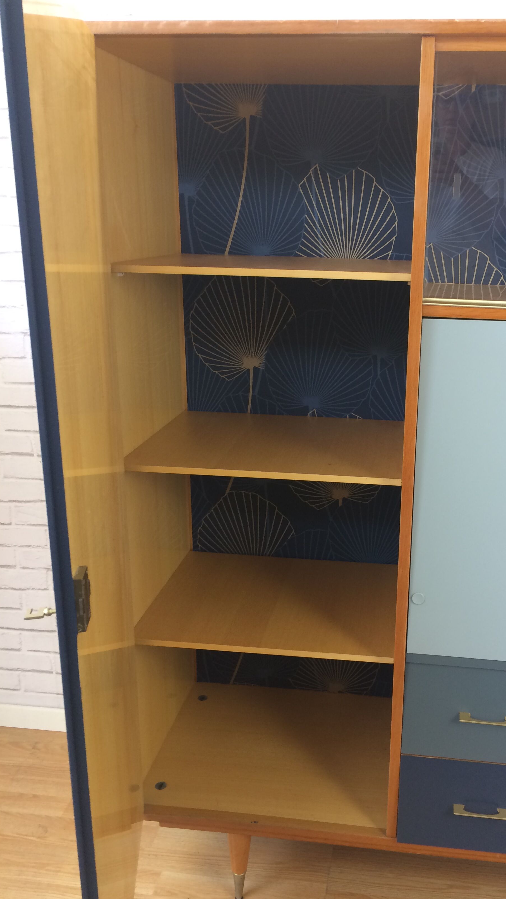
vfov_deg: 61.0
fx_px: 763
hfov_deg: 36.3
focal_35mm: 32
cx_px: 338
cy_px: 449
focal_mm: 4.15
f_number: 2.2
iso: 100
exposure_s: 1/33
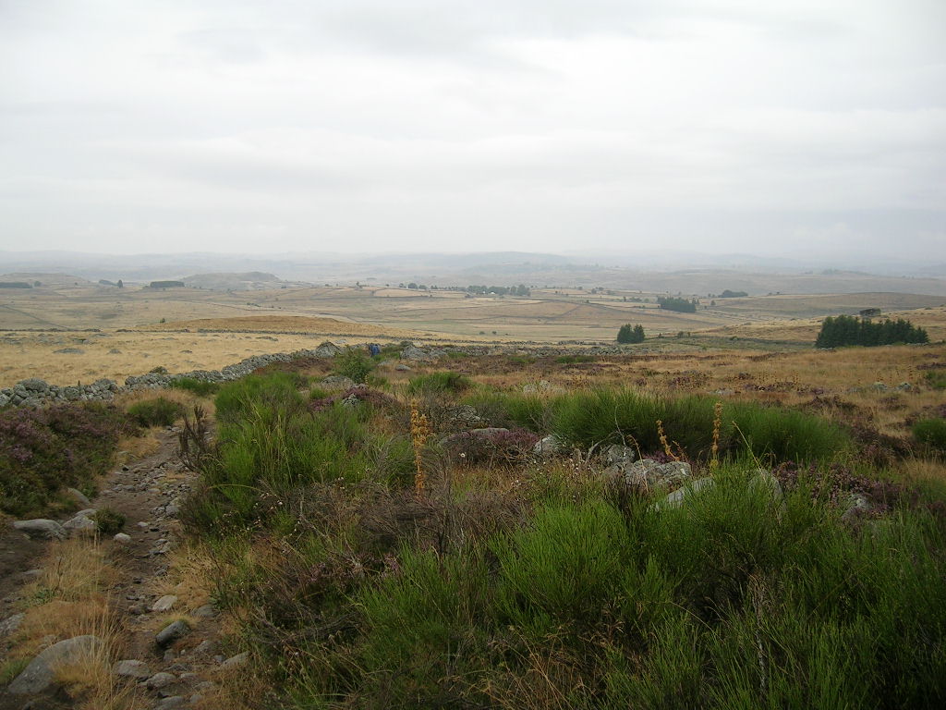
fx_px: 956
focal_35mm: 35
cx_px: 473
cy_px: 355
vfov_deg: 40.7
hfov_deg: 52.6
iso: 50
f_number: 2.8
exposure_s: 1/350
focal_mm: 5.4
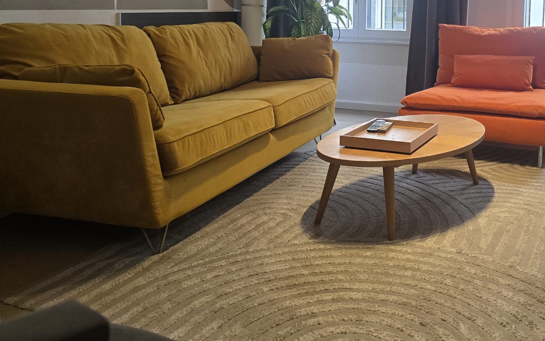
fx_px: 639
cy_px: 40
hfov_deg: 45.7
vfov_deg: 28.8
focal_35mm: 43
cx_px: 351
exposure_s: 1/120
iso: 200
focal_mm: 6.3
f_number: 1.7
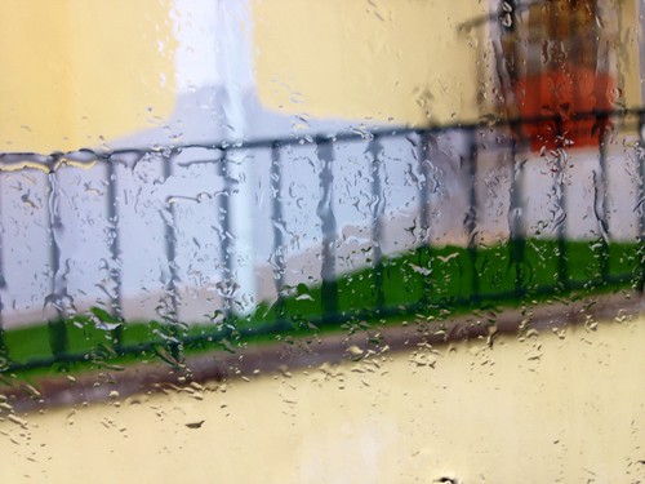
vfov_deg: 40.7
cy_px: 242
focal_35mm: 35
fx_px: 652
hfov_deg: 52.6
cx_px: 322
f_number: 2.4
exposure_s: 1/30
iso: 50
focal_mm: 4.28
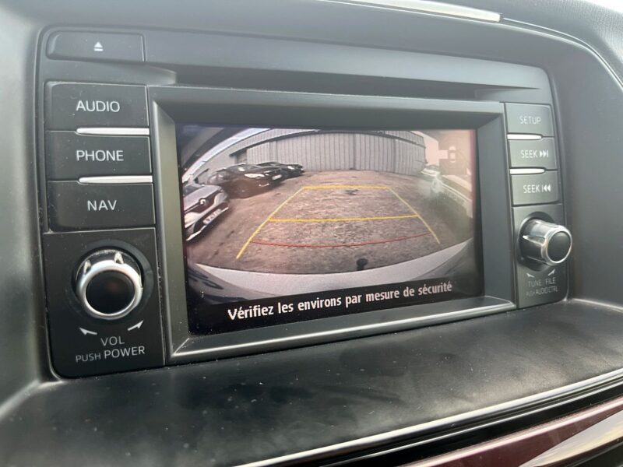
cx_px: 312
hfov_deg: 67.3
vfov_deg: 53.1
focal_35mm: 26
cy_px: 234
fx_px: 468
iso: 50
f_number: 1.6
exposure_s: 1/121
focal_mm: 5.1
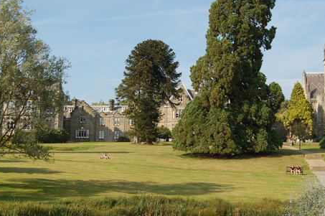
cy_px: 98
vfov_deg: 20.0
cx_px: 159
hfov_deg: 29.8
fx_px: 611
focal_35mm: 68
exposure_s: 1/320
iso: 200
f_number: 9
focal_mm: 31
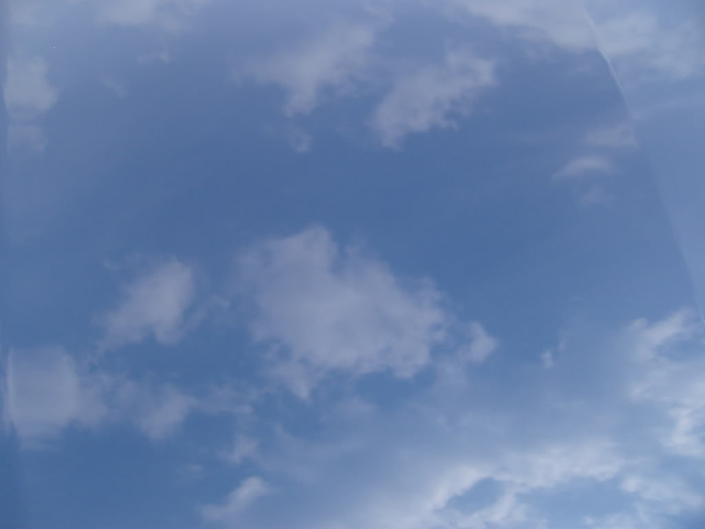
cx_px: 352
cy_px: 264
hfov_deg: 54.0
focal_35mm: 34
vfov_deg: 41.8
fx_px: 692
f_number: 2.8
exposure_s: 1/400
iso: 100
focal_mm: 7.3
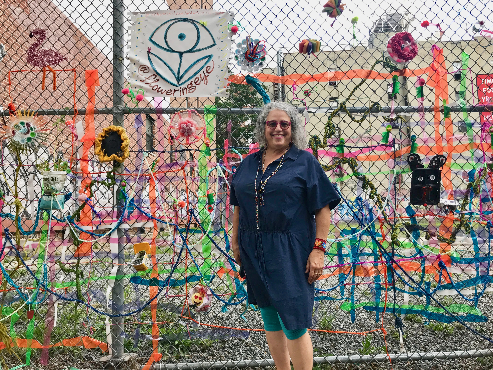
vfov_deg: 49.7
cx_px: 246
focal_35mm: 28
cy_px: 185
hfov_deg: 63.4
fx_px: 399
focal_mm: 3.99
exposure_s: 1/120
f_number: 1.8
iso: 25
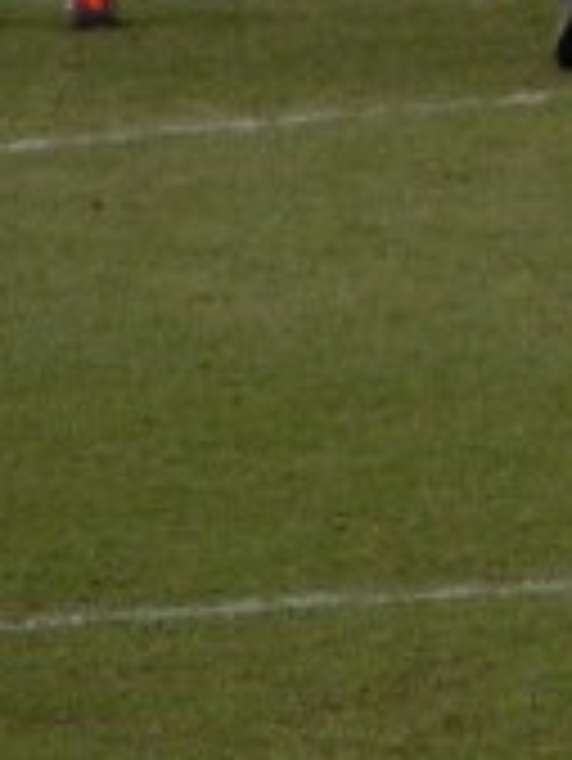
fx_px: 39564
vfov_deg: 1.1
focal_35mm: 1798
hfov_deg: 0.8
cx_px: 1207
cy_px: -585
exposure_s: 1/400
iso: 50
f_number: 3.5
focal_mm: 58
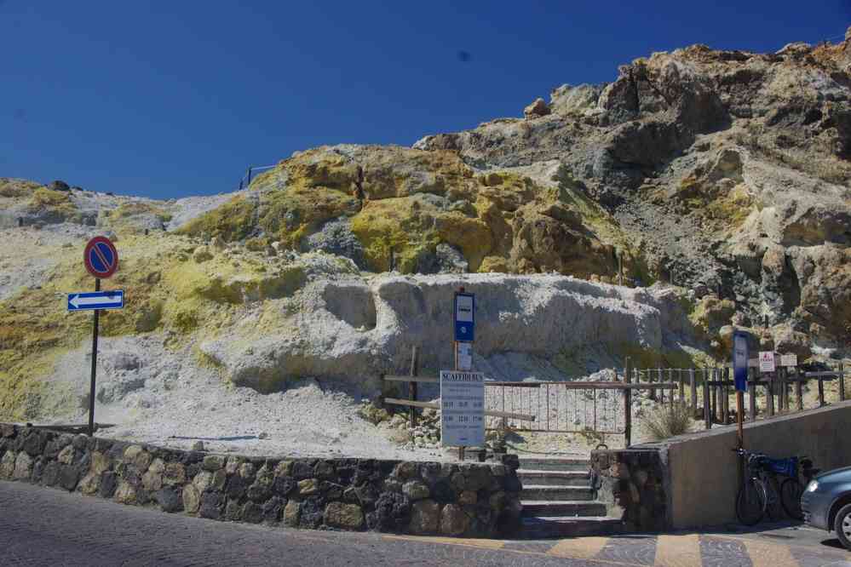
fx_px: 1158
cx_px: 426
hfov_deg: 40.3
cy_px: 284
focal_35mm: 49
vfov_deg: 27.5
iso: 200
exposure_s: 1/125
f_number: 11
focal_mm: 32.5
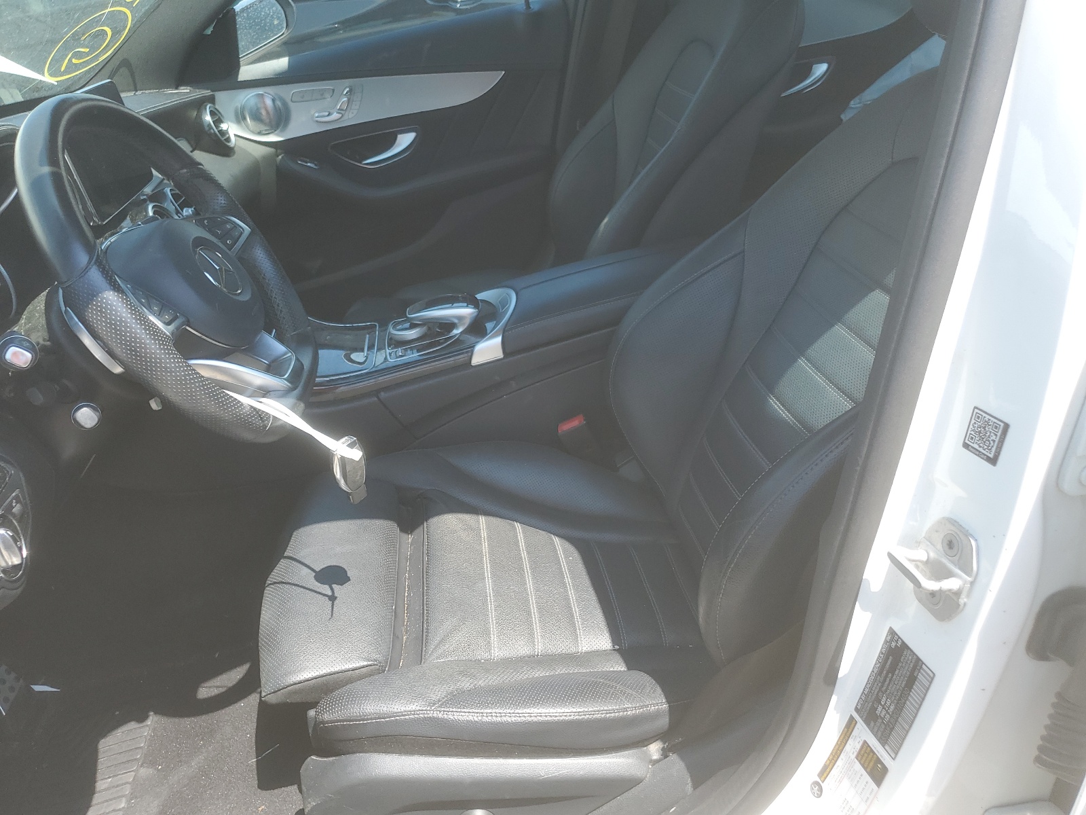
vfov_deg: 53.1
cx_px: 543
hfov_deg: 67.3
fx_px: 816
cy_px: 408
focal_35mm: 26
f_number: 1.5
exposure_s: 1/625
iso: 50
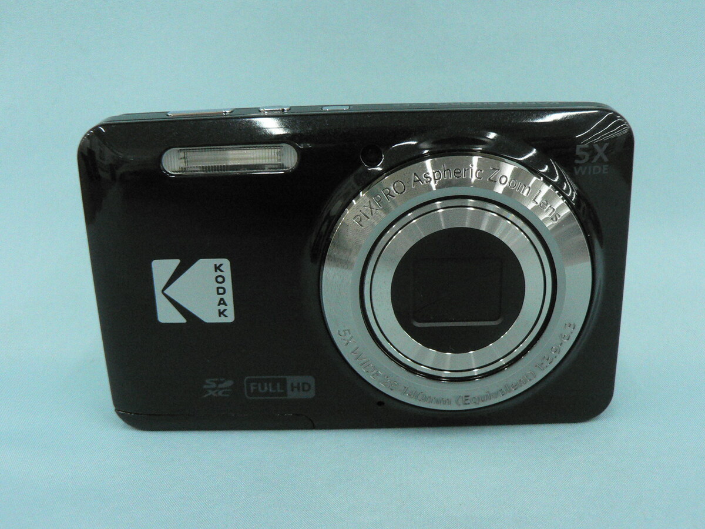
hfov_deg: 51.4
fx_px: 733
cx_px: 352
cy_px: 264
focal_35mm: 36
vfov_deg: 39.7
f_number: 4.5
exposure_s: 1/80
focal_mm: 6
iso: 400
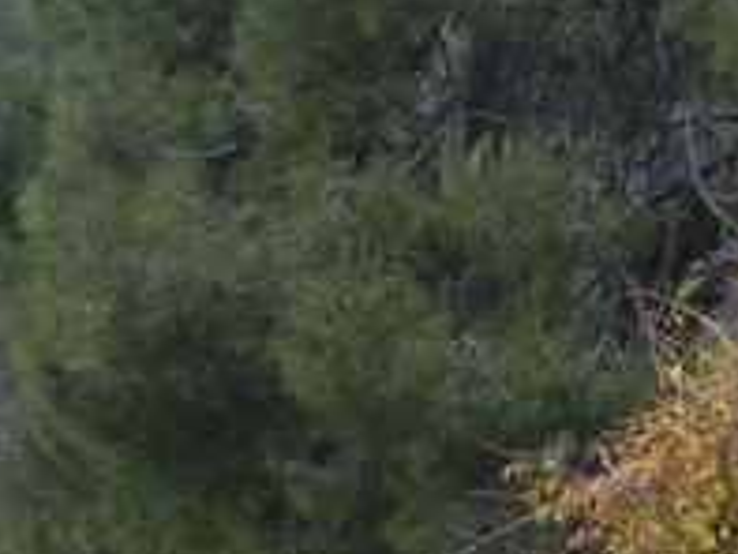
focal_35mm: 356
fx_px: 7594
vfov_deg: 4.2
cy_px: 182
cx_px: 1083
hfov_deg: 5.5
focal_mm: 16.9
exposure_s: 1/200
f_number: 5
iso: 160
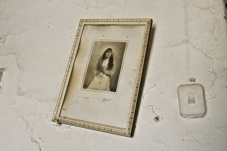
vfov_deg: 36.7
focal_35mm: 36
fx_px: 227
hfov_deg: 53.2
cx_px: 114
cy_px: 76
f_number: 5
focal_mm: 24
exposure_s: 1/100
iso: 560
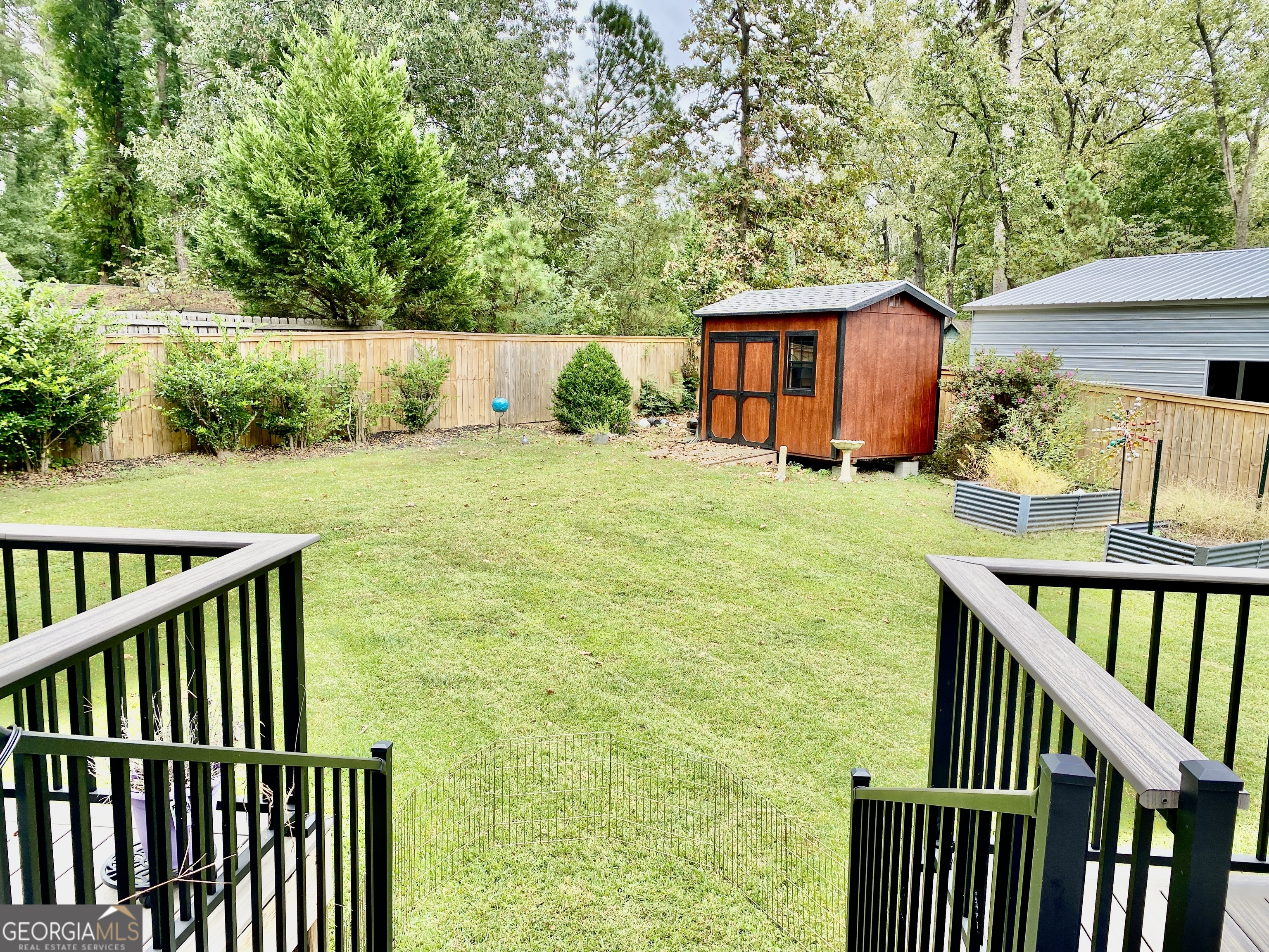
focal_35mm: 26
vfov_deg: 53.1
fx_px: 953
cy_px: 476
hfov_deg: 67.3
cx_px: 634
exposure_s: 1/190
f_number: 1.8
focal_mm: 4.25
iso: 32
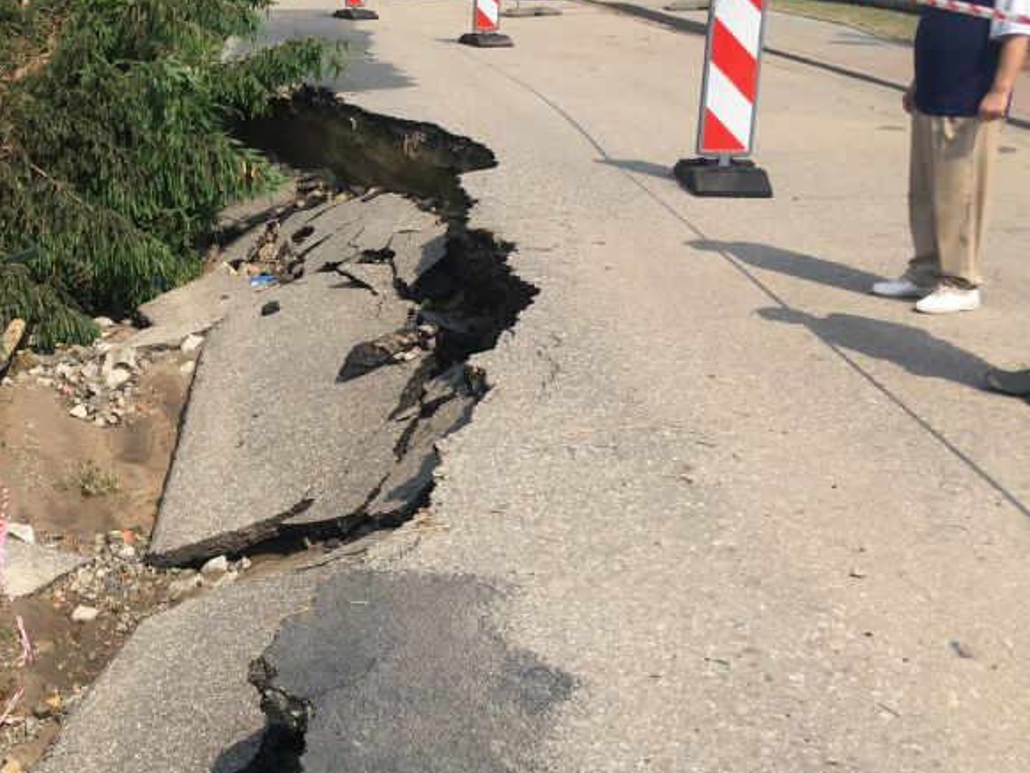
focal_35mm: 51
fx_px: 1518
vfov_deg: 28.6
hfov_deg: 36.6
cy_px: 347
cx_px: 251
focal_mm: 4.15
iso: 25
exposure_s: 1/1099
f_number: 2.2
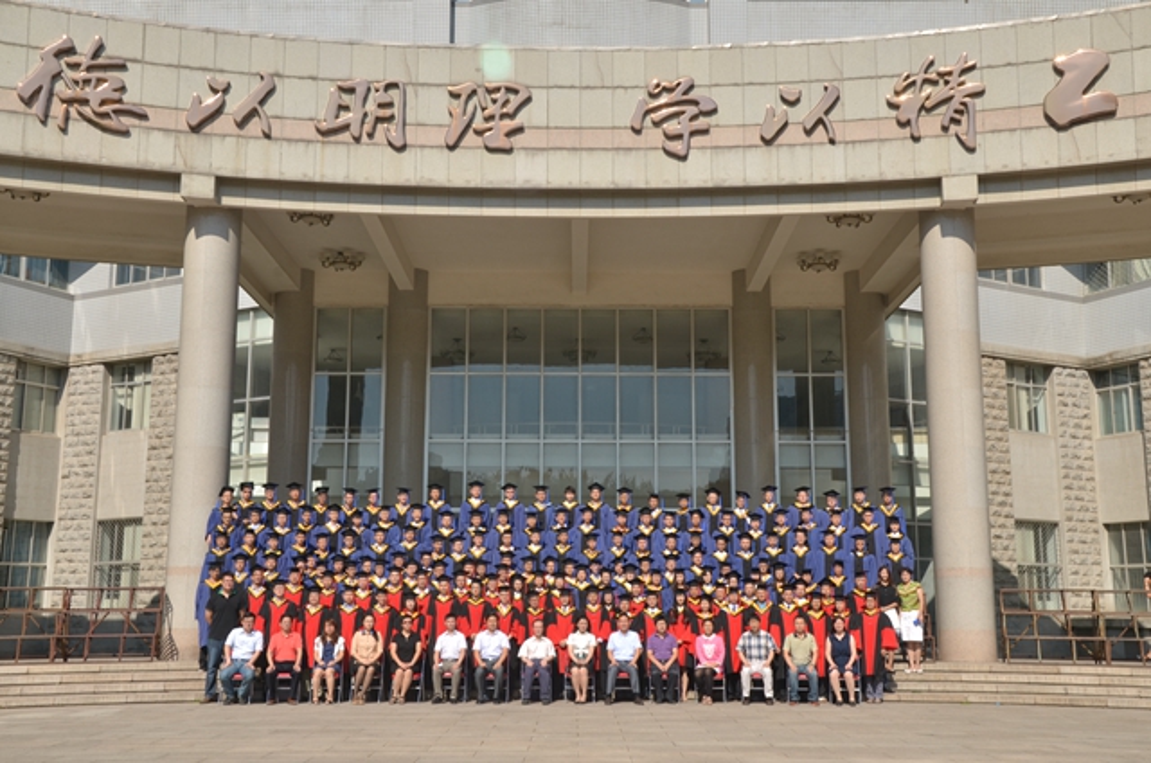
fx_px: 1340
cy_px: 382
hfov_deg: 46.5
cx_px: 576
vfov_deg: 31.8
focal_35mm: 42
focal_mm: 28
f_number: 13
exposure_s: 1/160
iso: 100
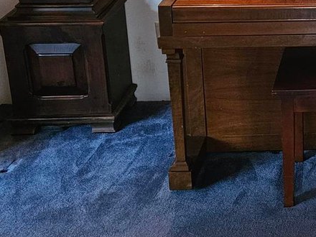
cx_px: 462
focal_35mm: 79
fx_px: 721
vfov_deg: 17.7
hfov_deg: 21.2
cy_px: -51
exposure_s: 1/60
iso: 640
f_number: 1.7
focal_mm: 6.3
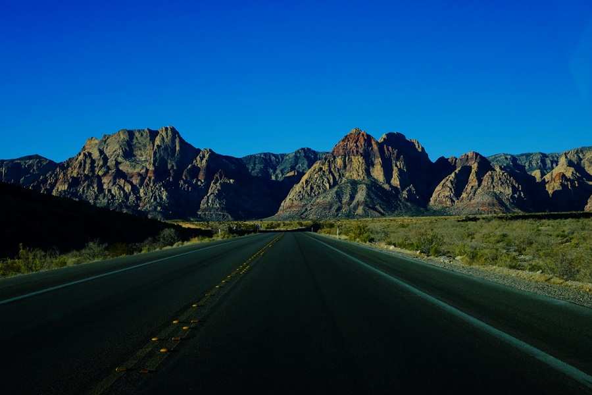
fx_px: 674
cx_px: 296
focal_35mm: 41
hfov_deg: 47.4
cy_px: 198
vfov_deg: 32.6
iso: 800
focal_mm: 27
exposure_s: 1/1200
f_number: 11
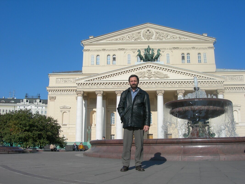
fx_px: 269
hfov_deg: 49.0
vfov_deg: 37.7
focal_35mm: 38
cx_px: 122
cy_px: 92
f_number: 4.8
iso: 50
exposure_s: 1/912
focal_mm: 7.8
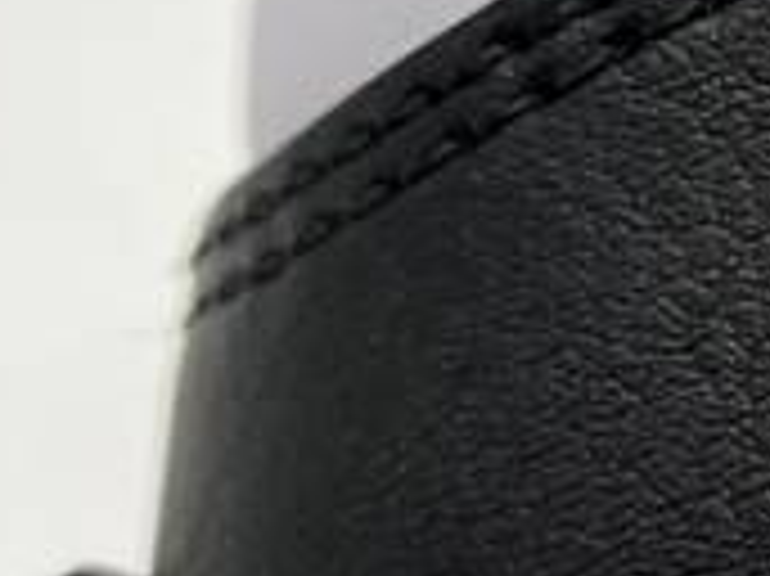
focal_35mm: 152
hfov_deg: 11.4
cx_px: 1684
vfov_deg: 9.5
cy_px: -252
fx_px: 3379
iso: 80
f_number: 1.8
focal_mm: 4.25
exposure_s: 1/100
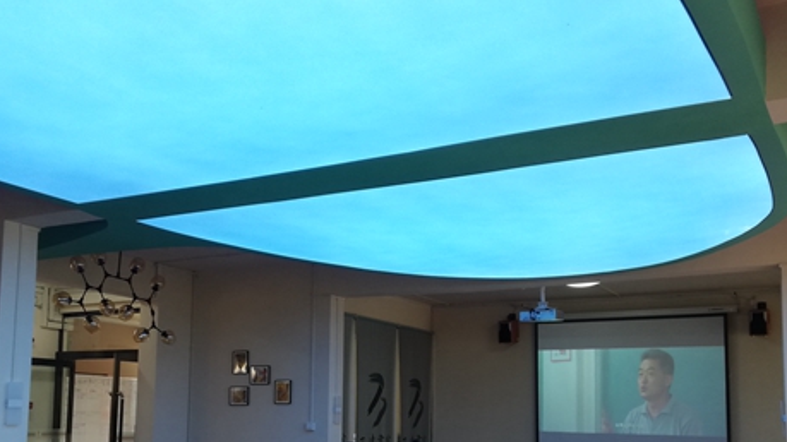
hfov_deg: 49.3
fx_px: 855
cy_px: 332
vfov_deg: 28.6
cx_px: 351
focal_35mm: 41
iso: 80
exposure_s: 1/50
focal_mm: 3.81
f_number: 2.2
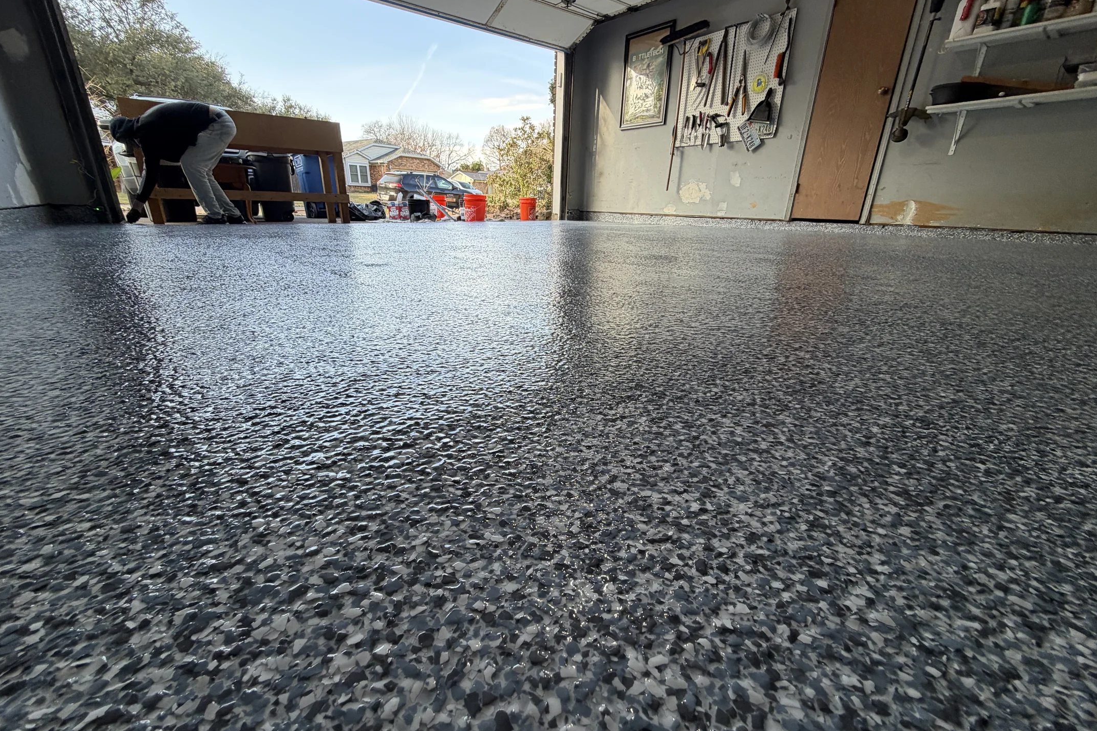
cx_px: 547
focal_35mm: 15
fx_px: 457
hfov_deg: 100.4
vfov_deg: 77.3
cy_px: 379
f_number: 2.2
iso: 50
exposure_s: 1/120
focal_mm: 2.2
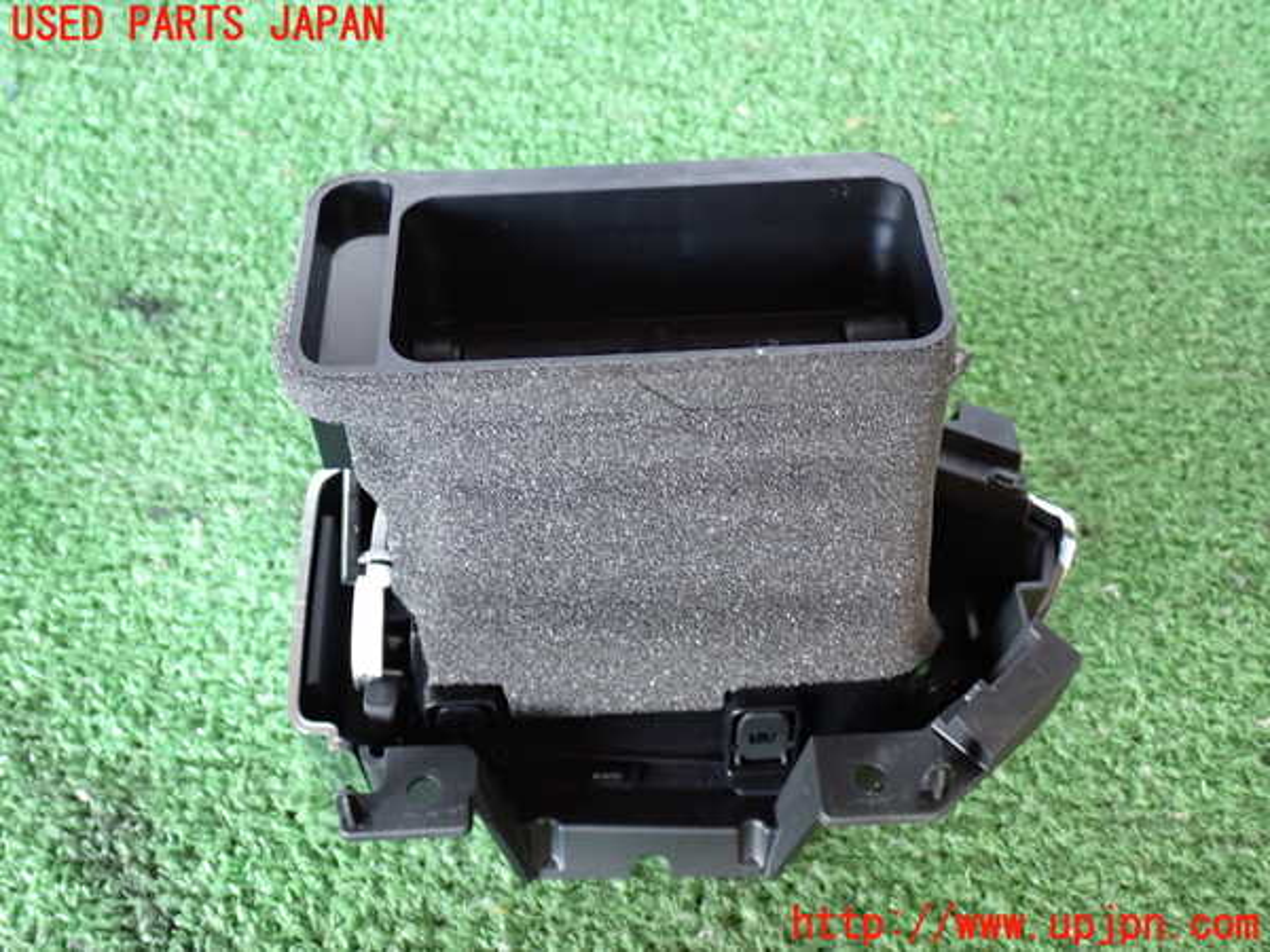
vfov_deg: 35.1
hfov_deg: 45.8
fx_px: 1504
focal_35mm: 41
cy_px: 476
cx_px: 635
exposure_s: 1/25
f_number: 2.8
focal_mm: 7.31
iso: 800
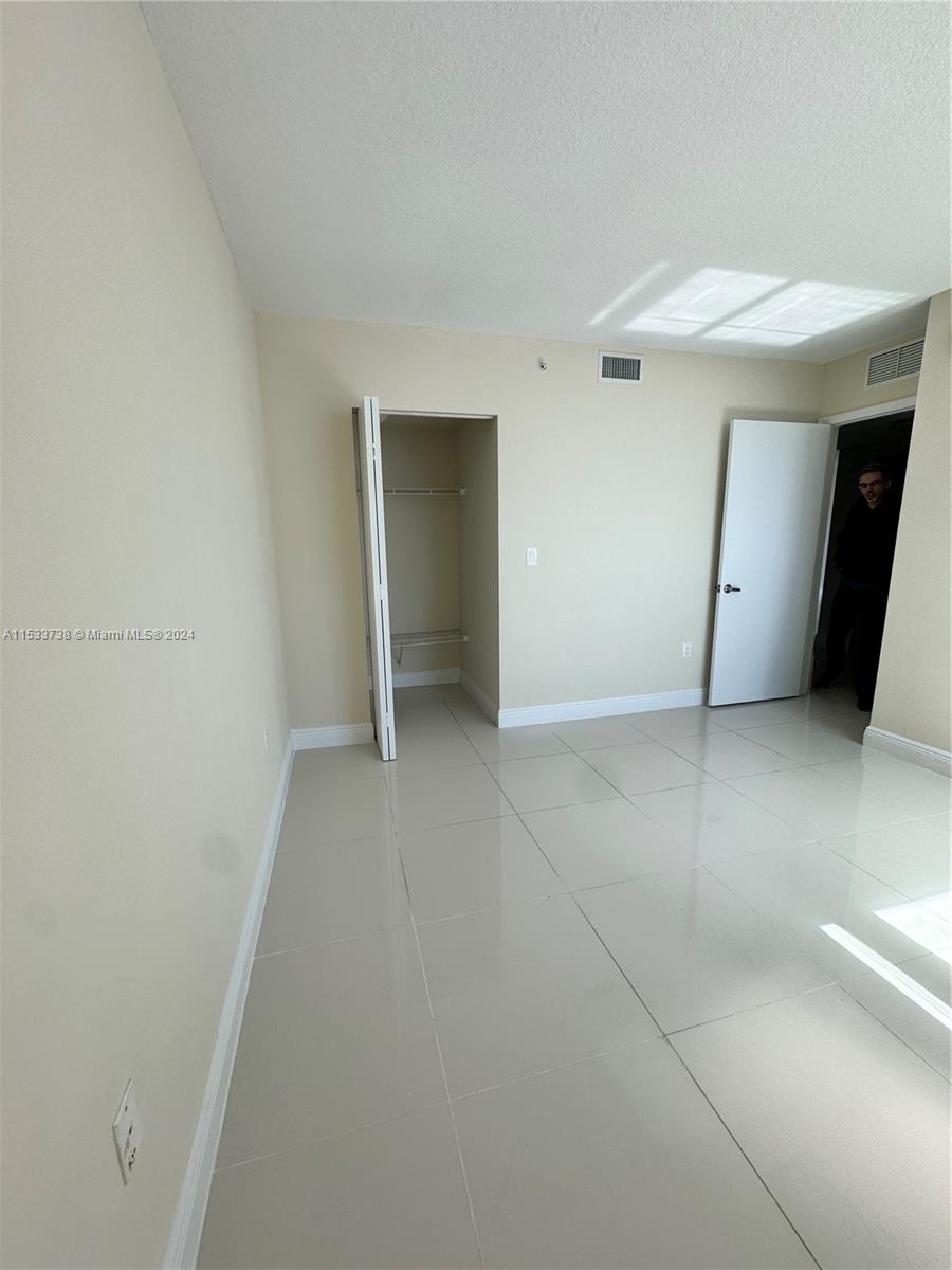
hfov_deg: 85.7
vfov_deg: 102.1
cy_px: 635
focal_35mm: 14
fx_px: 513
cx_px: 476
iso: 40
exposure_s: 1/335
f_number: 2.2
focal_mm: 2.22
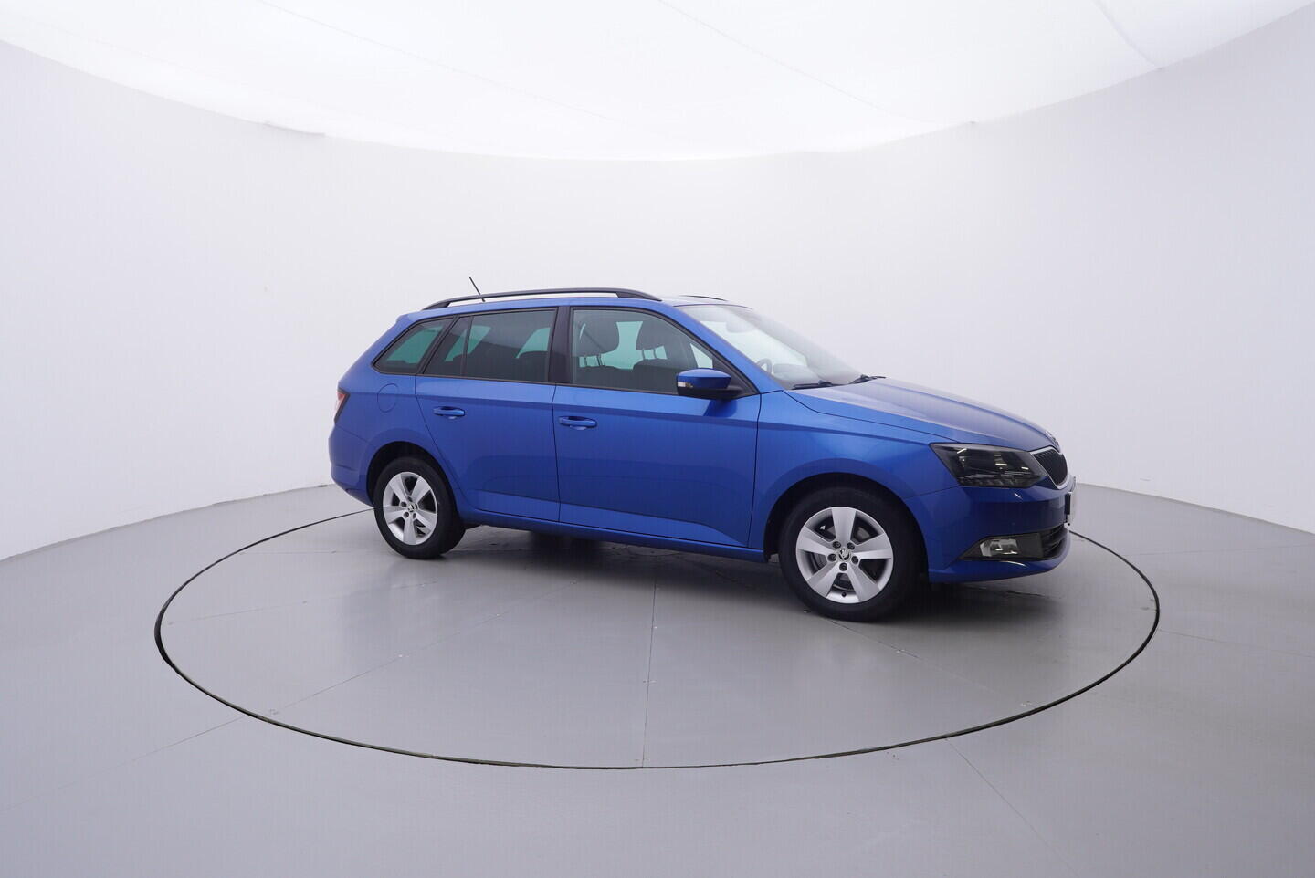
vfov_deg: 56.2
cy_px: 439
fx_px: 822
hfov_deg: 77.3
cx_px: 658
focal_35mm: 22
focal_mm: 15
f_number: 5
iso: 200
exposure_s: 1/80
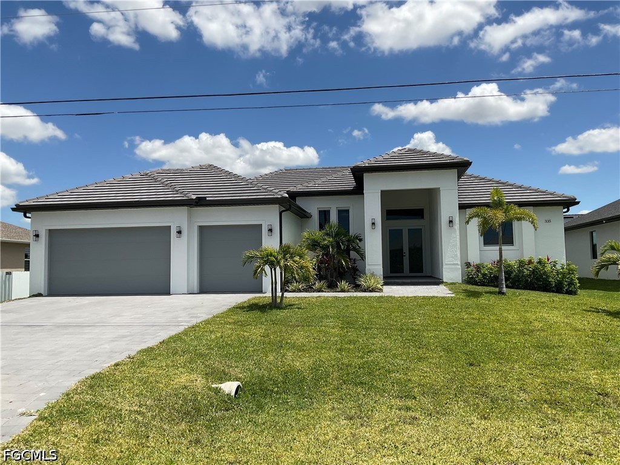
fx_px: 519
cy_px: 232
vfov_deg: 48.2
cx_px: 310
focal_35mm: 29
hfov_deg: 61.7
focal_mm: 3
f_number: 1.8
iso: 16
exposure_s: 1/2959
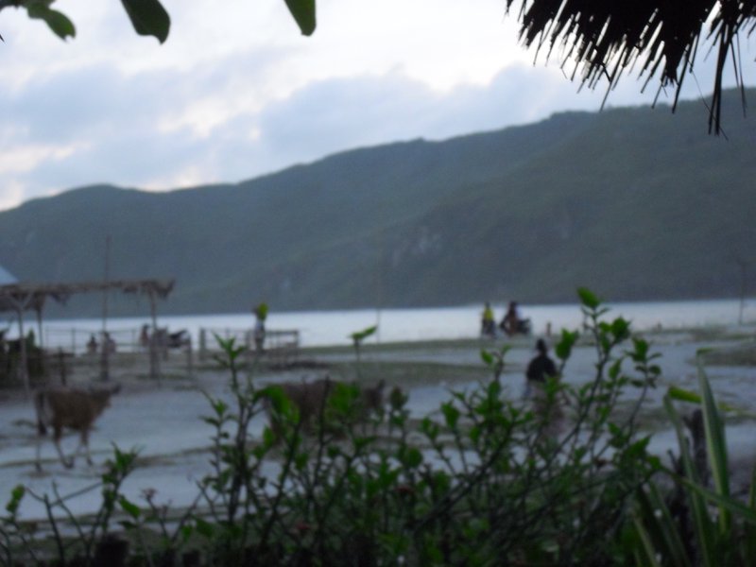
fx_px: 1703
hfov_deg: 25.0
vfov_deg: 18.9
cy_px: 284
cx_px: 378
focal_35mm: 78
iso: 400
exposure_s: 1/60
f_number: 4.2
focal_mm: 12.8
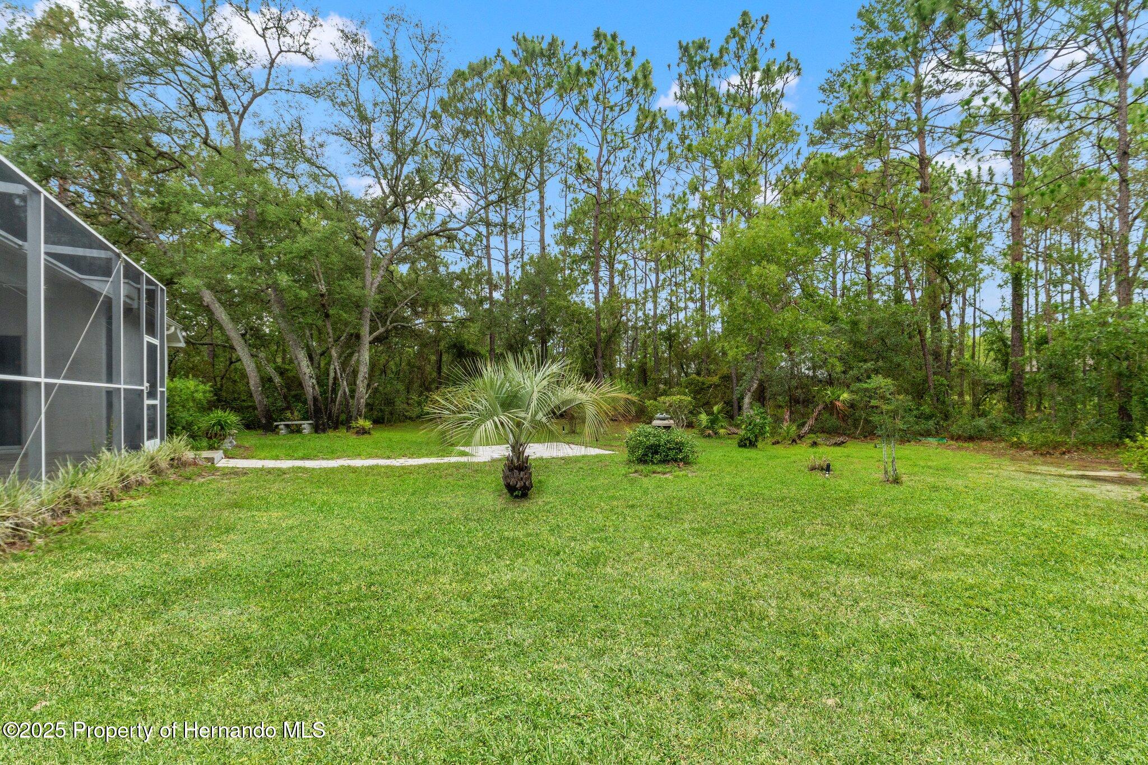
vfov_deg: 77.3
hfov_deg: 100.4
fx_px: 478
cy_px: 382
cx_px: 574
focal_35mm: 15
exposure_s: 1/400
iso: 400
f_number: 7.1
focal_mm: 10
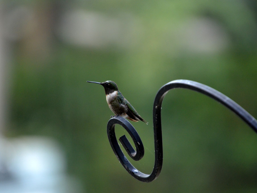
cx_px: 123
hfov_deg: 3.0
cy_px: 96
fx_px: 4855
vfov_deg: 2.3
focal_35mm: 654
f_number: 6.3
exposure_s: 1/160
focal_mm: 400
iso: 1600
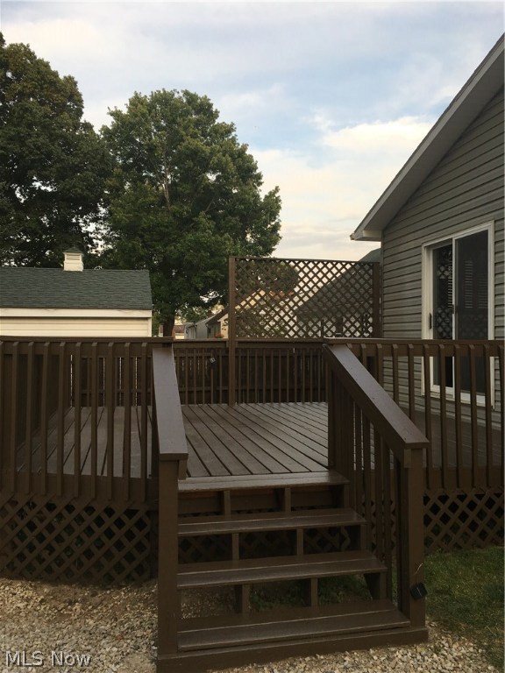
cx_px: 252
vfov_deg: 61.7
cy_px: 336
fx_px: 564
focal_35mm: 29
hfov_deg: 48.2
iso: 25
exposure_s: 1/176
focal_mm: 4.15
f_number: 2.2
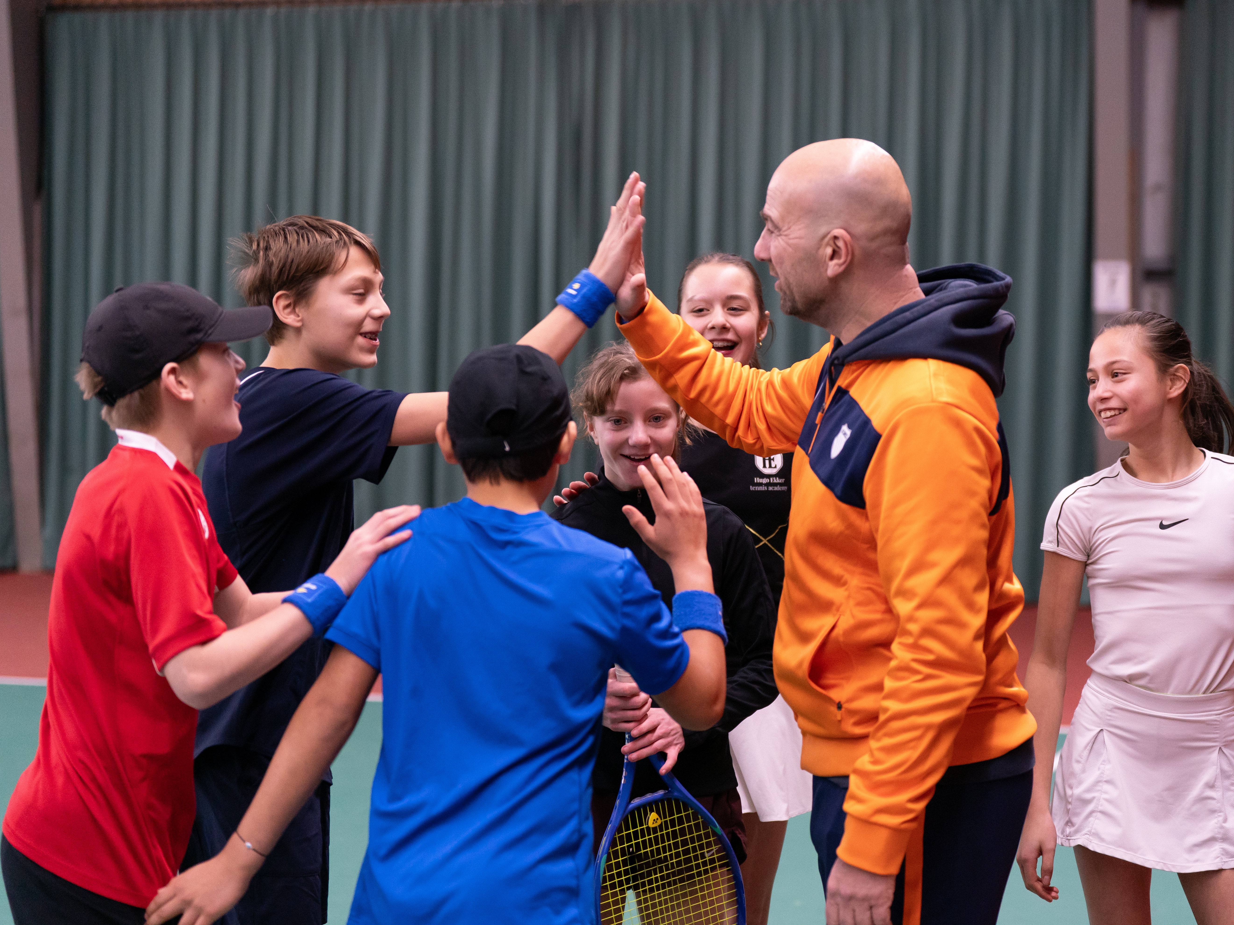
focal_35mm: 76
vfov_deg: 19.4
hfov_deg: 25.6
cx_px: 693
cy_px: 463
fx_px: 2709
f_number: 2.8
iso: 4000
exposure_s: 1/800
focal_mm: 70
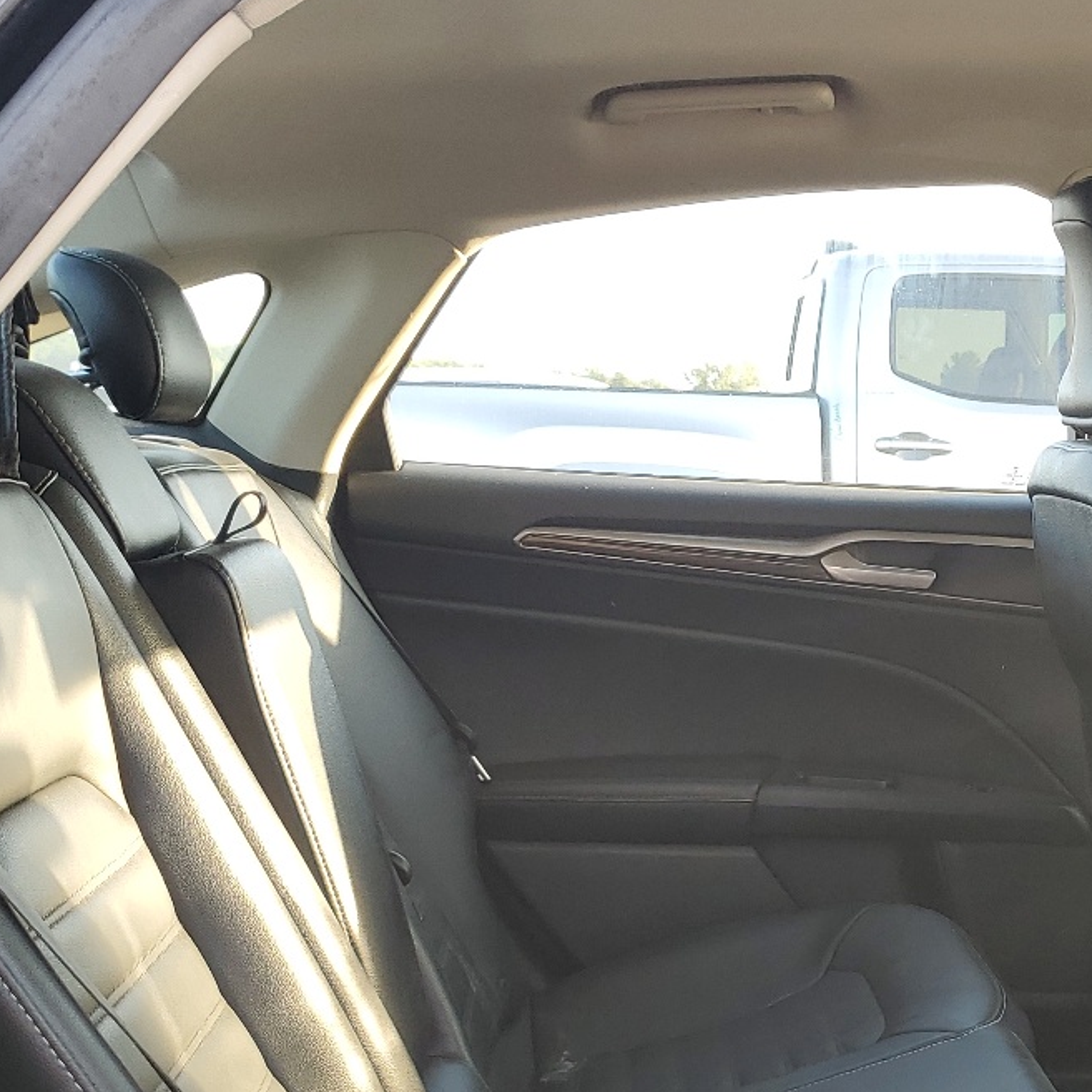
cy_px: 952
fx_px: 1999
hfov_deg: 30.0
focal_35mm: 56
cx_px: 844
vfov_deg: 29.5
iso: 50
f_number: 1.5
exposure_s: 1/175
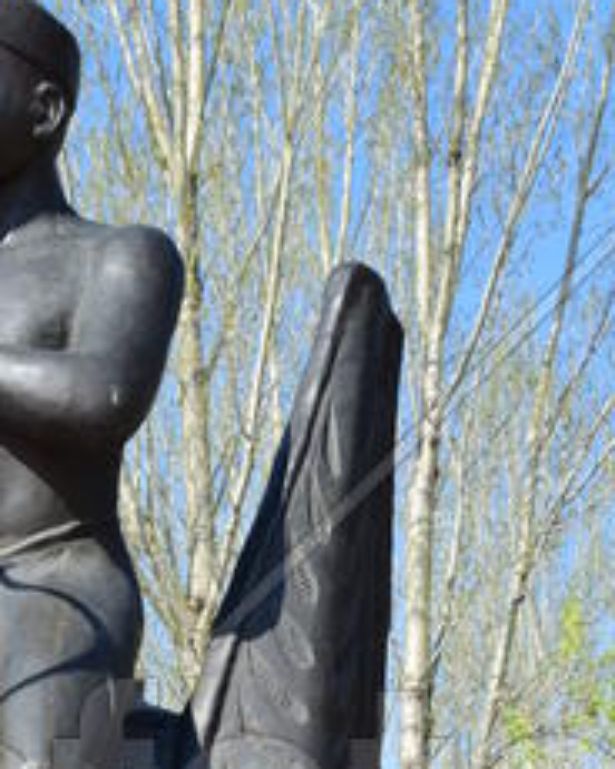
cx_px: 32
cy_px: 819
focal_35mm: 149
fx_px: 3390
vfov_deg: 12.7
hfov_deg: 10.3
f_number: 10
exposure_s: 1/100
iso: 100
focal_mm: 42
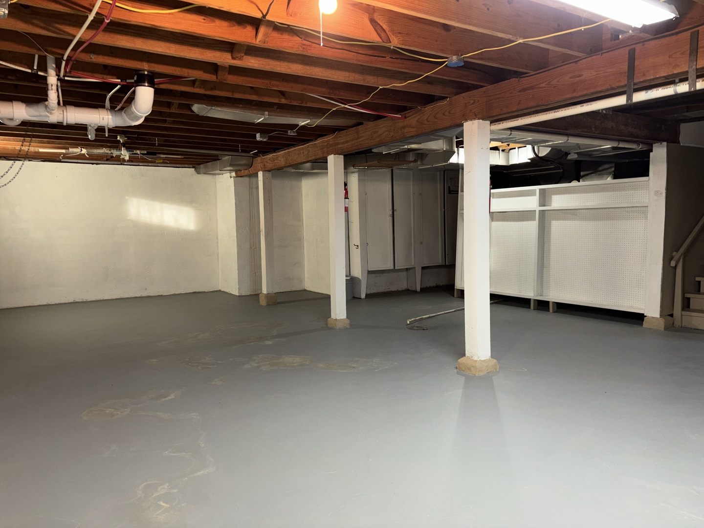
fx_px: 529
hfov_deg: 67.3
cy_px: 264
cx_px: 352
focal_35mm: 26
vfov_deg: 53.1
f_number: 1.6
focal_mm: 5.96
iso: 64
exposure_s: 1/15
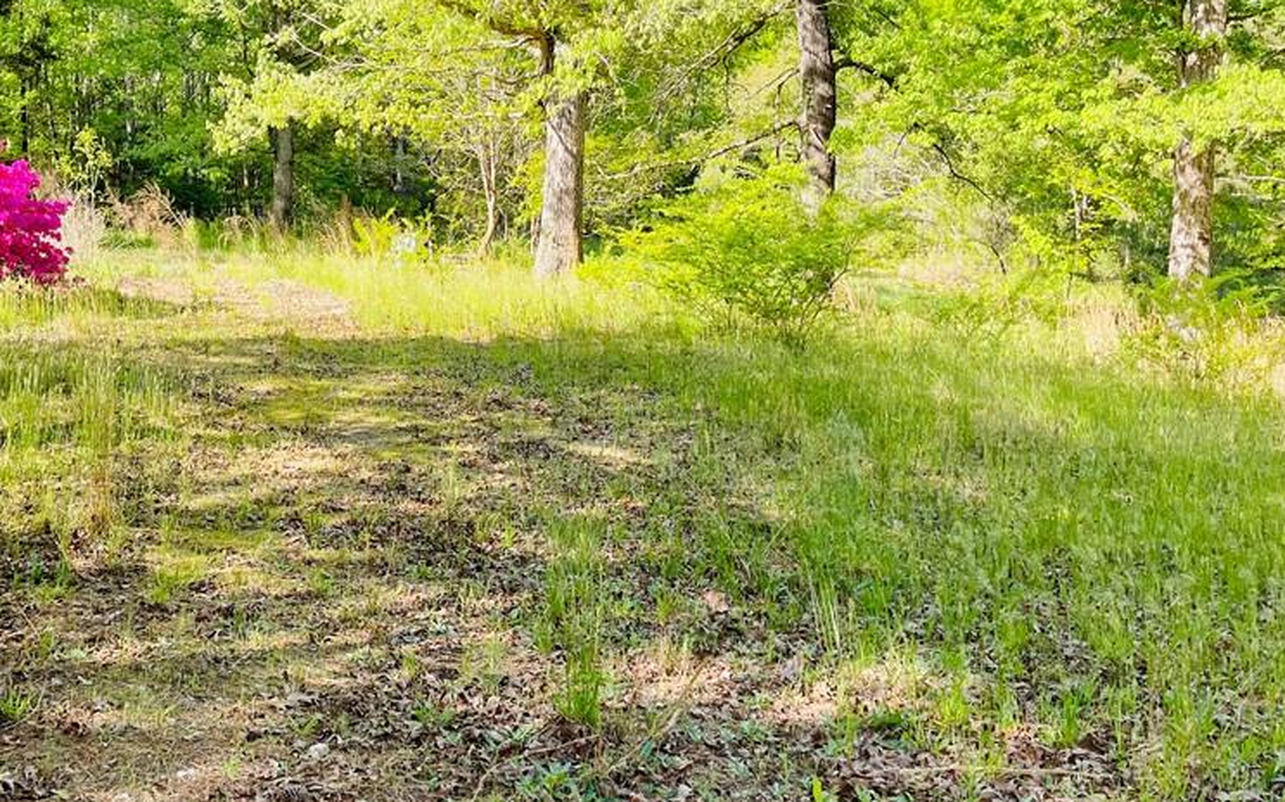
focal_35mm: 38
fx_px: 1330
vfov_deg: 33.5
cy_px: 327
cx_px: 415
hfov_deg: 50.5
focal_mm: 5.1
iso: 32
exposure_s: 1/645
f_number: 1.6
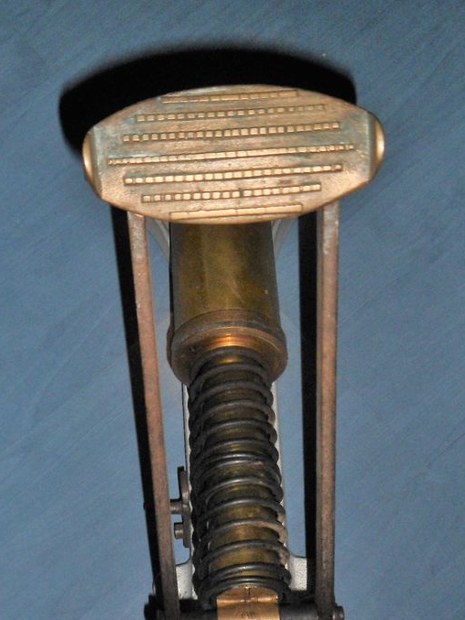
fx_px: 1110
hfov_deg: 23.7
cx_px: 246
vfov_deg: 30.8
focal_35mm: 62
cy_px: 444
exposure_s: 1/10
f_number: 11.3
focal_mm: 6.5
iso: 100
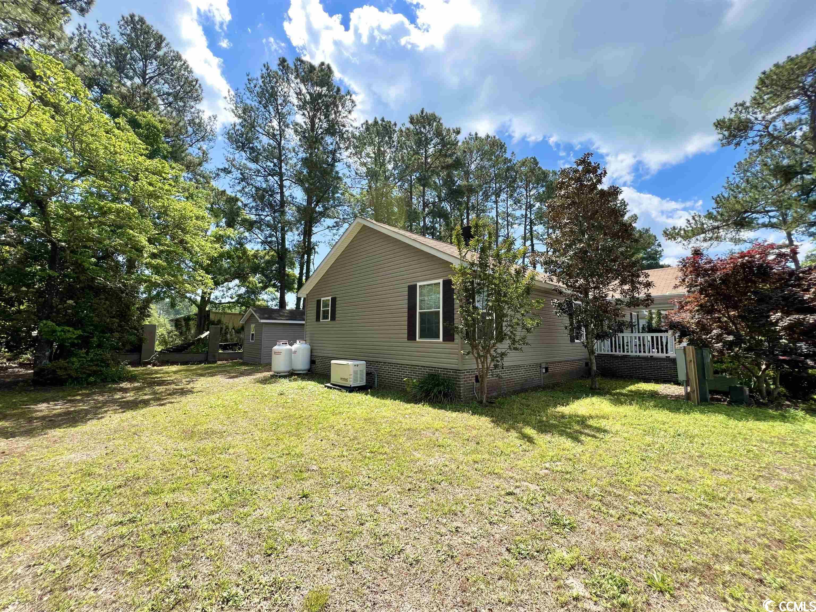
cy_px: 306
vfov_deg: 89.9
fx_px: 306
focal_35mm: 13
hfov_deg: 106.2
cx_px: 408
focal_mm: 1.57
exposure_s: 1/861
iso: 32
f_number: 1.8
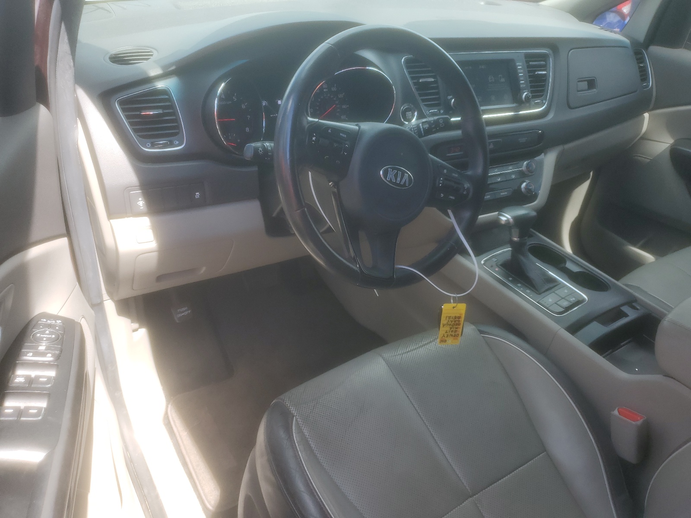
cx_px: 346
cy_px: 259
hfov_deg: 67.3
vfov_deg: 53.1
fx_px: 519
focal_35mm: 26
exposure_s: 1/417
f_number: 1.5
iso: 50
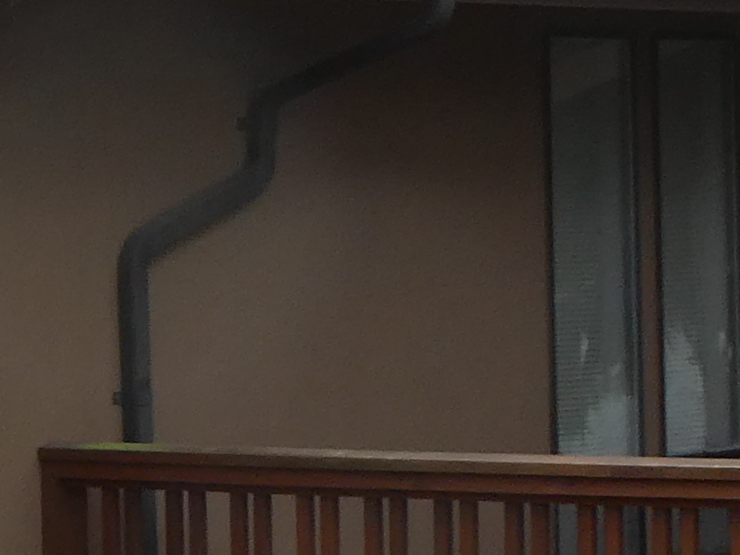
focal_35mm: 207
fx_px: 4426
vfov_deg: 7.2
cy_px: 309
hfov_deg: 9.2
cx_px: -472
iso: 80
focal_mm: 5.8
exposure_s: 1/100
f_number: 3.6
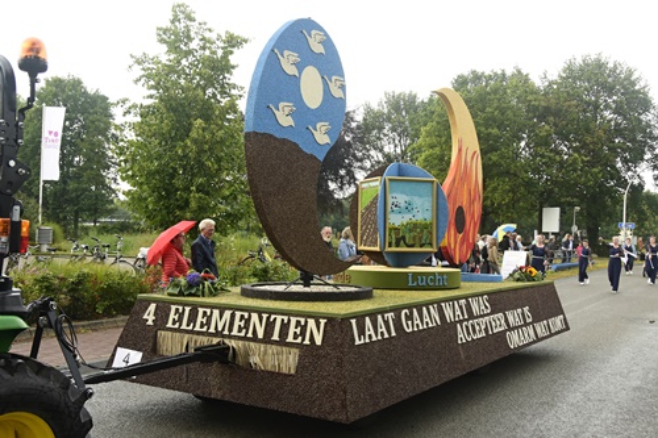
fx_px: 658
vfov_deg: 36.8
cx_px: 329
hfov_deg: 53.1
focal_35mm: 36
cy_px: 219
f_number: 7.1
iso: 400
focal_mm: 24
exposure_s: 1/200
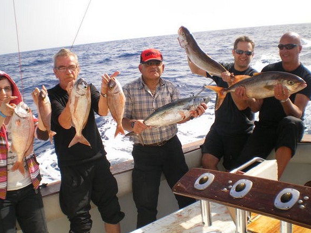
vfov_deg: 36.8
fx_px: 350
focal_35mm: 39
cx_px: 149
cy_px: 108
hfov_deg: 47.9
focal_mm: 6.3
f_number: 4.6
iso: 50
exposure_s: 1/250
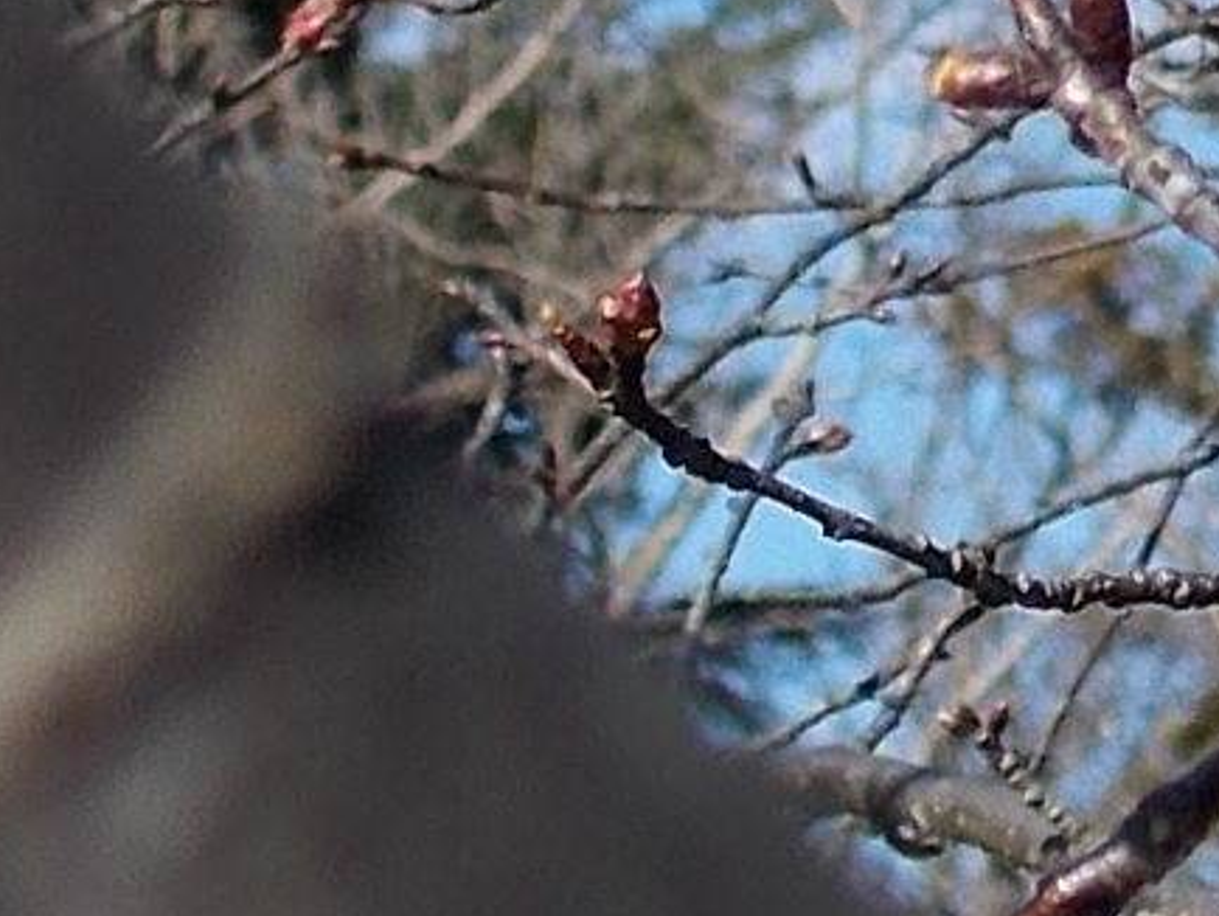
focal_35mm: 591
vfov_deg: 2.5
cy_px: -1085
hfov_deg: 3.3
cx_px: 3123
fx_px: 20824
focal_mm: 20.1
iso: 80
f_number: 6
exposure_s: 1/320
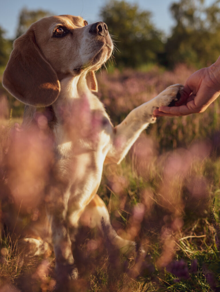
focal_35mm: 50
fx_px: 423
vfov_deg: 38.2
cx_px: 110
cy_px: 146
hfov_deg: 29.1
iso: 250
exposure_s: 1/2000
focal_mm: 25
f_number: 2.2
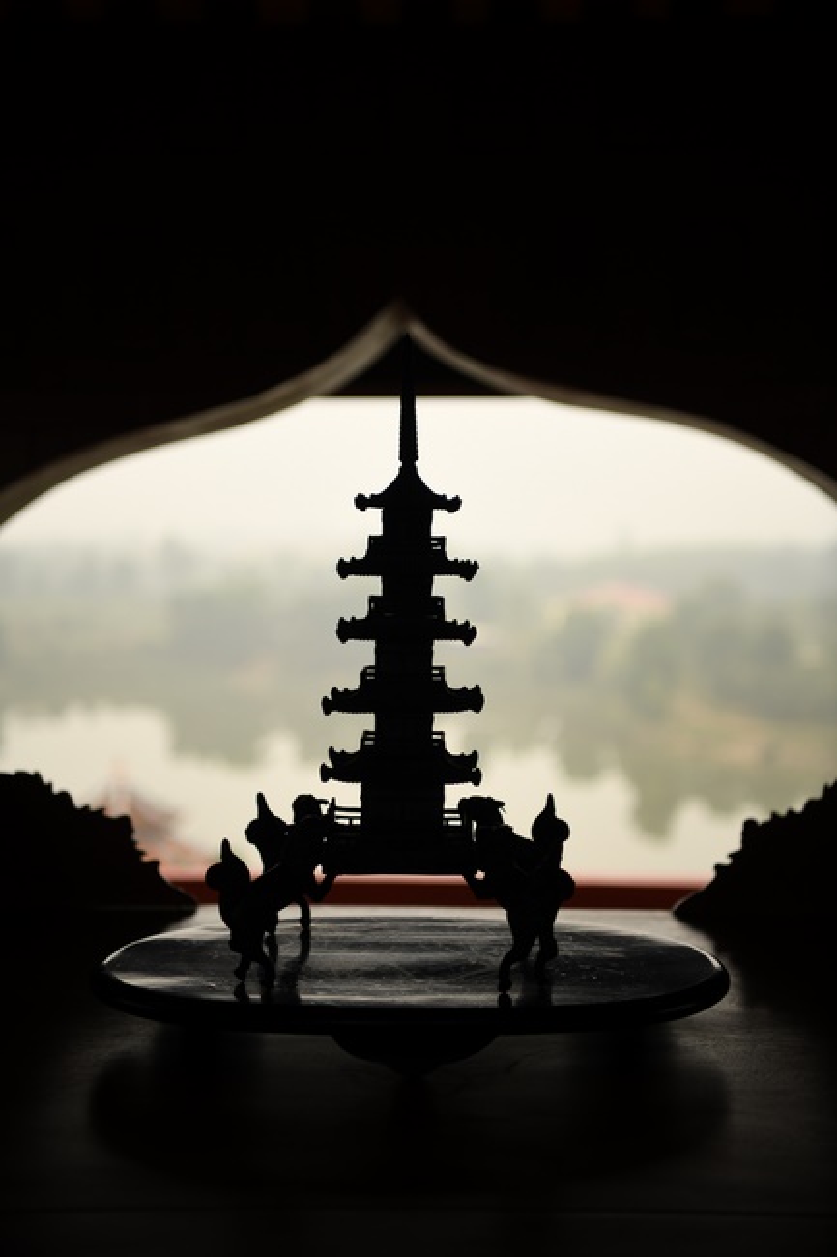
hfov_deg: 24.6
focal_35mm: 55
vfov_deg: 36.3
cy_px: 628
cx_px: 418
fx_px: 1919
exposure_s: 1/500
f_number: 2.8
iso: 160
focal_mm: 55
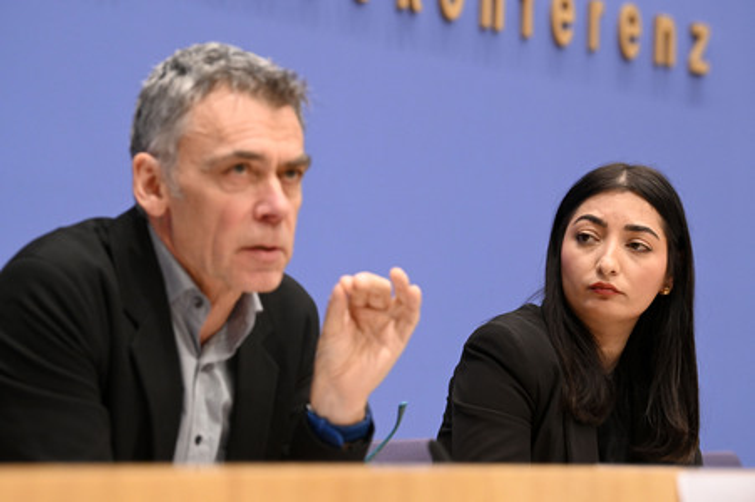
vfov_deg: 10.5
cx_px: 378
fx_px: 2724
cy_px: 251
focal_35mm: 130
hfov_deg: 15.8
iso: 5000
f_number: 5
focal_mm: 130
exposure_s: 1/500
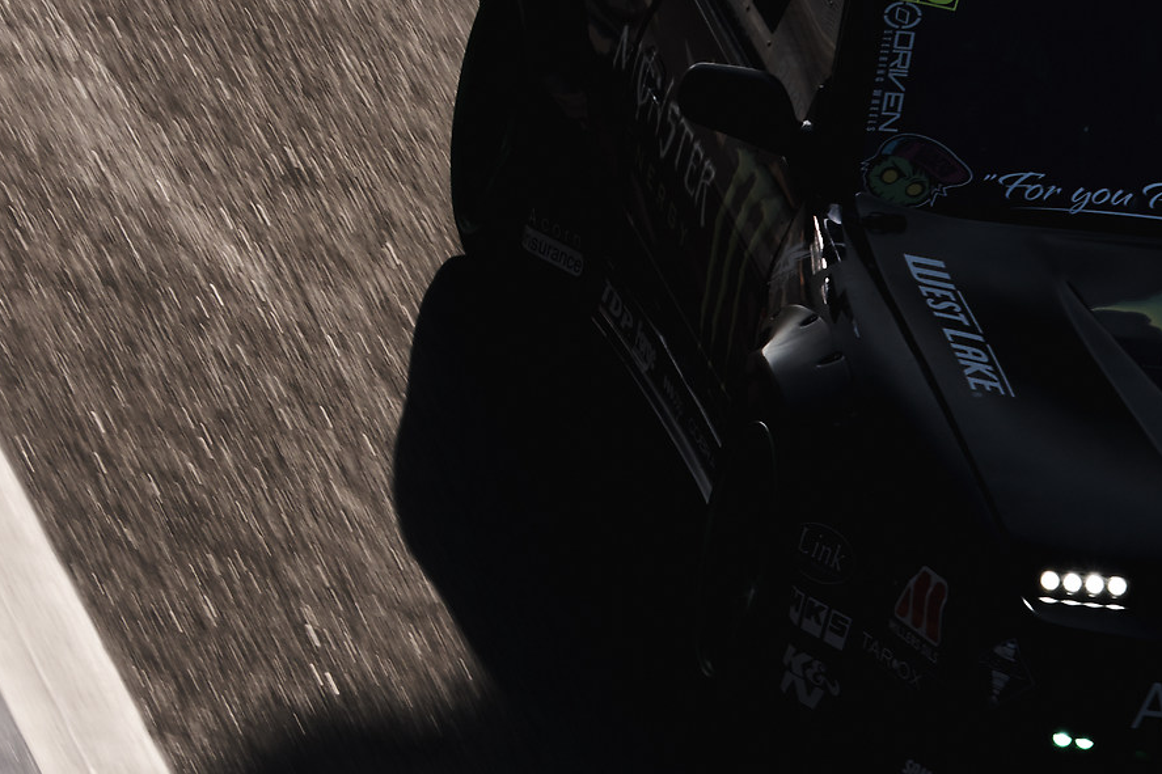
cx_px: 1083
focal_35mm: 471
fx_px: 15199
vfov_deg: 2.9
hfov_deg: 4.4
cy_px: 449
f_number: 14
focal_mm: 115.9
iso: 200
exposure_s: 1/170
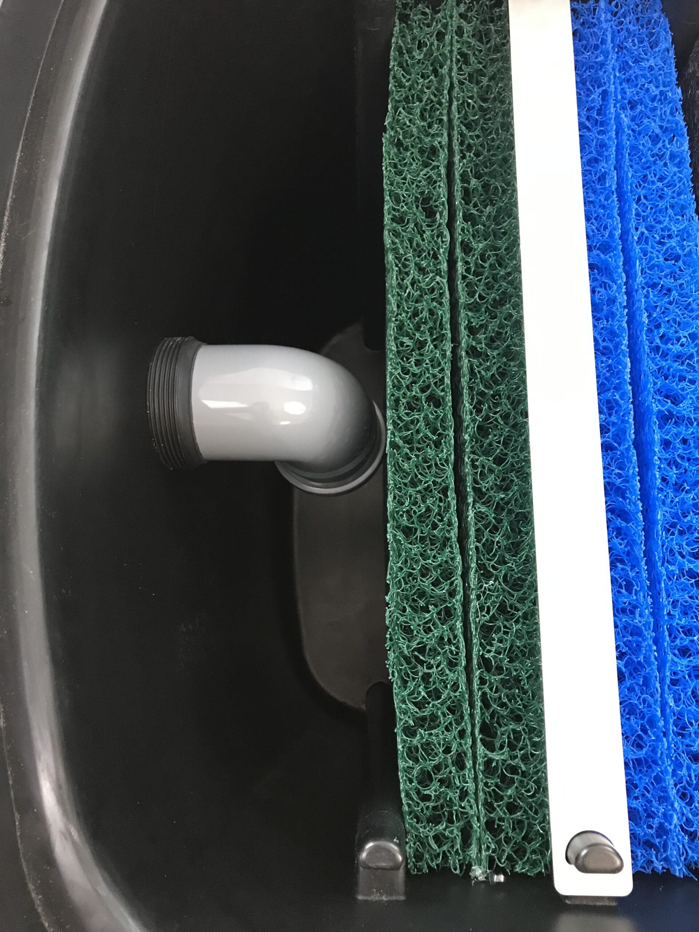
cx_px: 350
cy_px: 466
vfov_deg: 63.4
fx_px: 754
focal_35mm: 28
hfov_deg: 49.7
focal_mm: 3.99
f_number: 1.8
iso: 100
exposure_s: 1/14
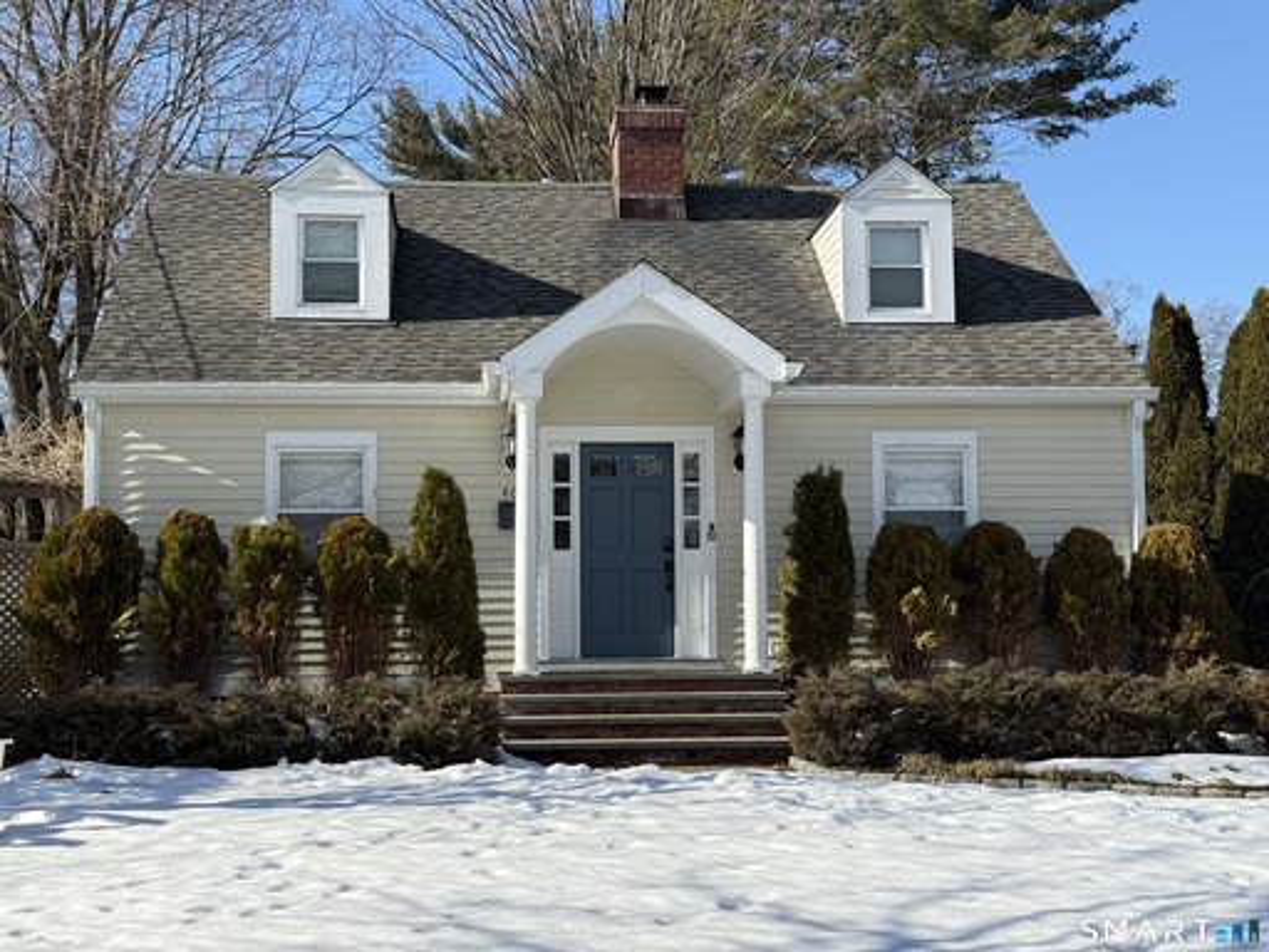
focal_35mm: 48
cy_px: 476
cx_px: 634
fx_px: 1760
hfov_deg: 39.7
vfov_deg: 30.3
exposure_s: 1/3378
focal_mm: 6.76
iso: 64
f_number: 1.78
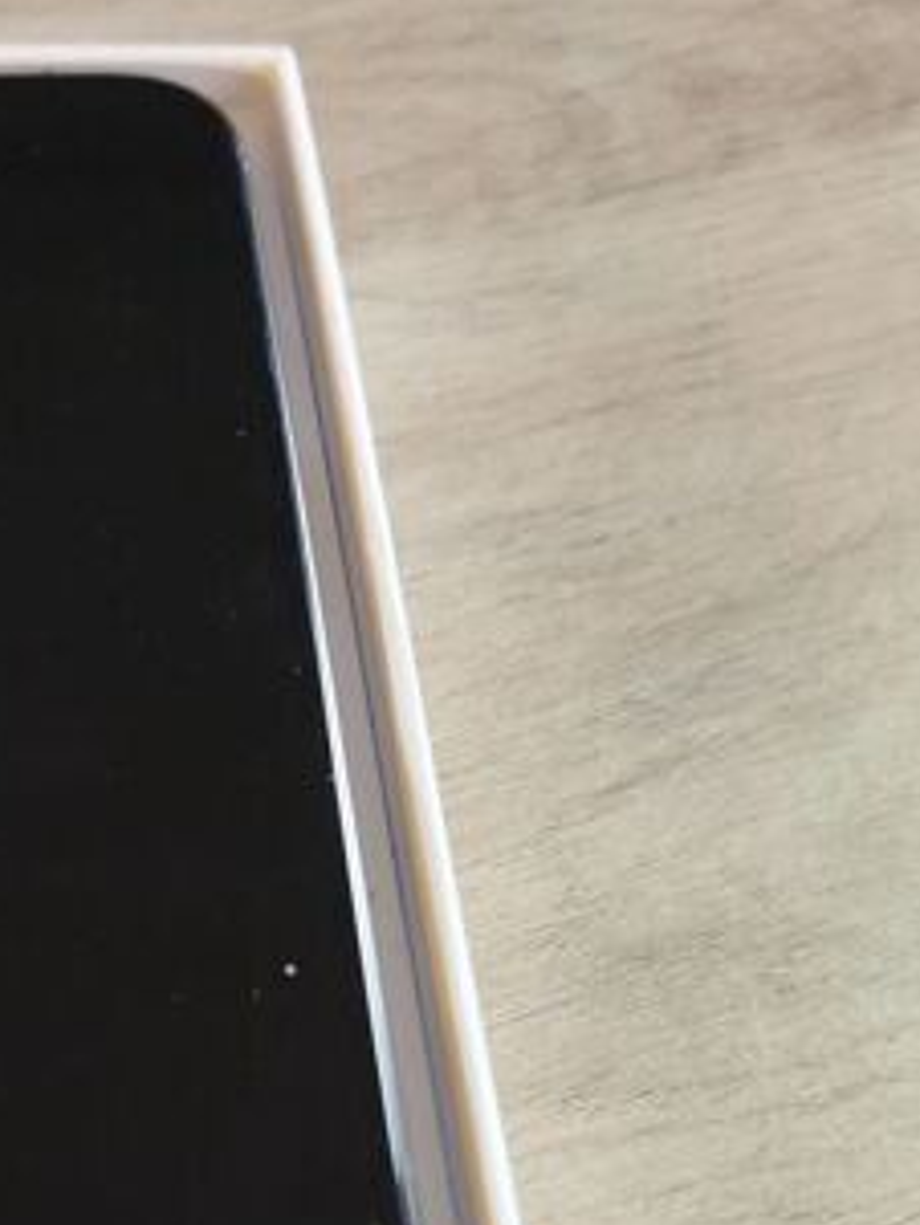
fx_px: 1806
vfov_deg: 35.4
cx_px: 41
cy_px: 1087
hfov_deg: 27.3
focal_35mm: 51
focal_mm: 5.31
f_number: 1.7
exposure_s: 1/17
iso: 800
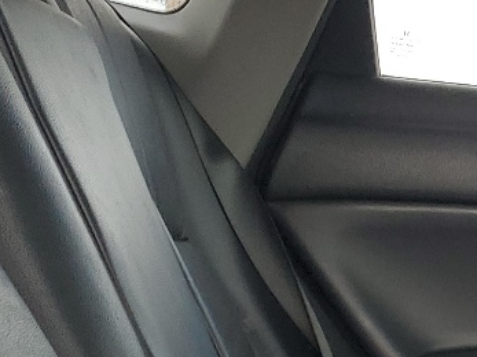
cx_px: 830
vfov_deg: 12.1
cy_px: 408
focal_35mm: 120
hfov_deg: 14.6
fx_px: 1653
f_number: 1.5
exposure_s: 1/192
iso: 50
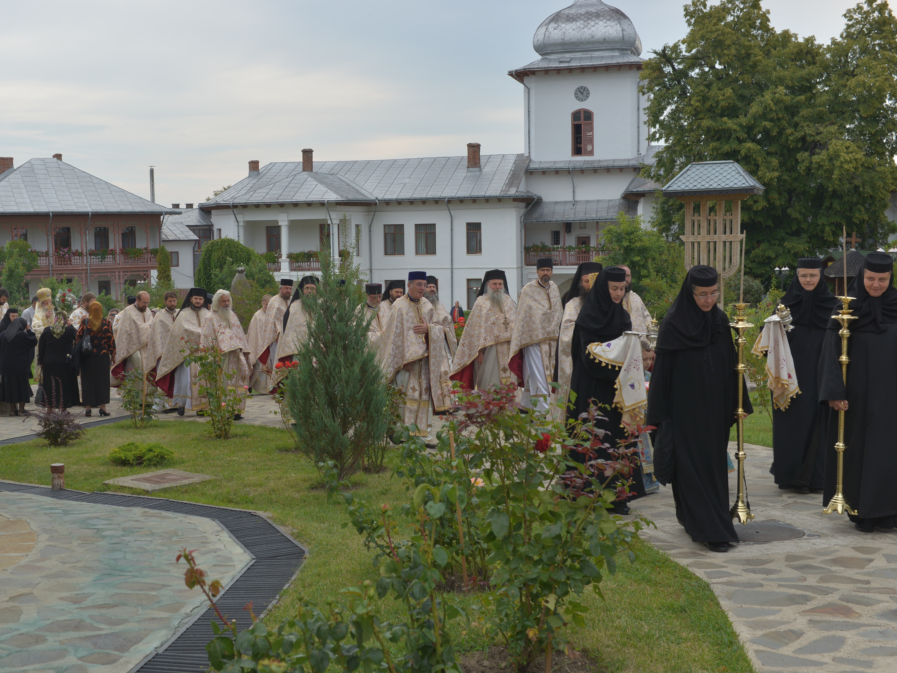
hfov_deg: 40.3
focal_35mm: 47
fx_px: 1218
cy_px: 345
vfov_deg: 30.9
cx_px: 380
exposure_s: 1/125
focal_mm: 38
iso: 125
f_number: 5.6
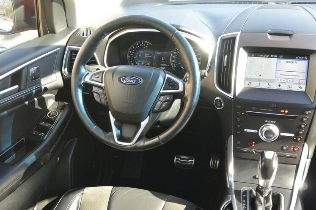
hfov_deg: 51.8
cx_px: 170
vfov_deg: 35.6
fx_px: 325
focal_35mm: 37
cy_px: 139
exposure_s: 1/125
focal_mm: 10
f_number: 3.5
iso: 200
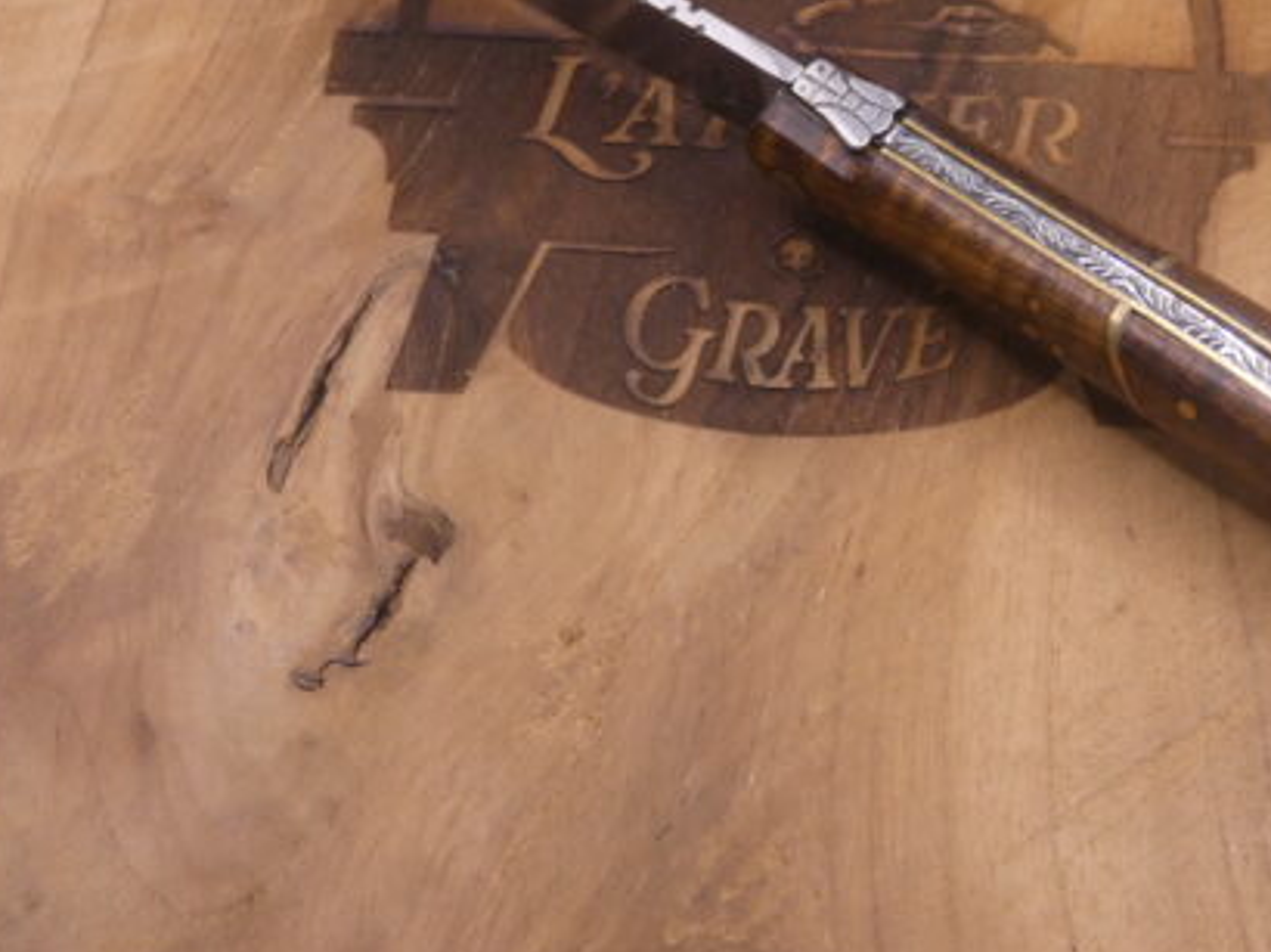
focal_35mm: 63
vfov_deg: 23.2
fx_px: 2312
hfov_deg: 30.4
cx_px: 887
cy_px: 323
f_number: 3.7
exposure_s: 1/80
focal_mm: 7.8
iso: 250
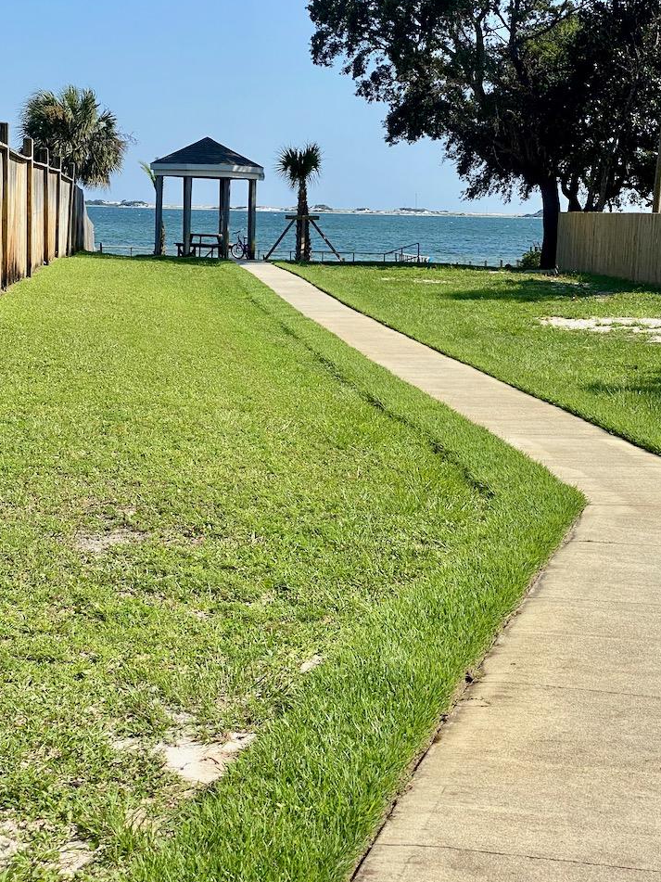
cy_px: 391
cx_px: 429
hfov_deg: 20.9
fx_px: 1783
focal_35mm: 70
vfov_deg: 27.8
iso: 20
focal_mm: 6
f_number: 2
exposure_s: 1/1597
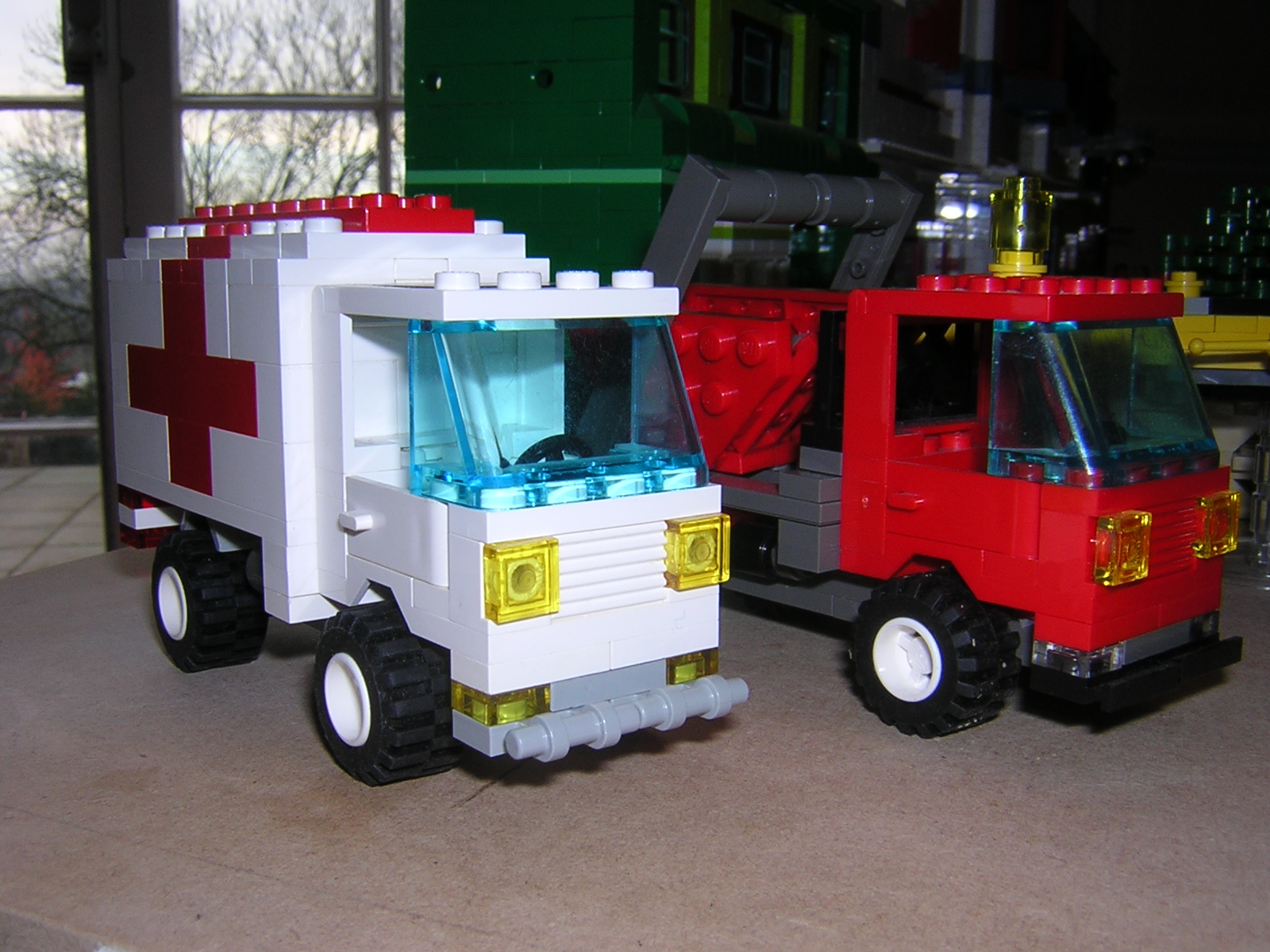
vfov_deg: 39.7
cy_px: 476
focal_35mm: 36
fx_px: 1321
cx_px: 635
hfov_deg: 51.4
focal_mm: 4.7
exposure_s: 1/60.1
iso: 100
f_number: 5.2
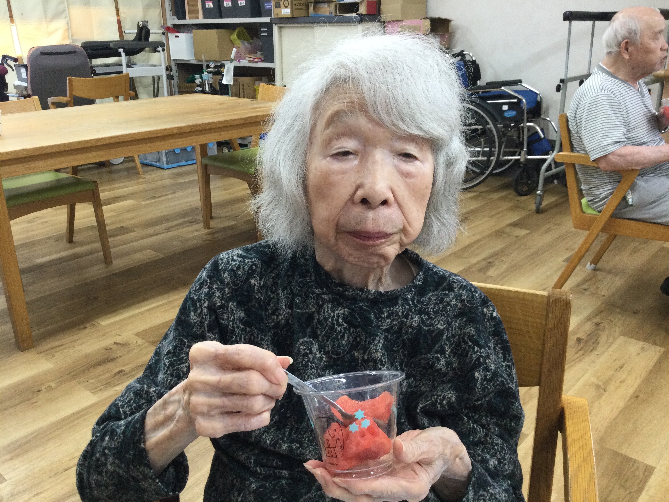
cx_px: 334
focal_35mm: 31
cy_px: 251
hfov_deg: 58.4
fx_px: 599
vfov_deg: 45.4
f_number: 2.4
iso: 80
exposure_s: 1/30
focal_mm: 3.3
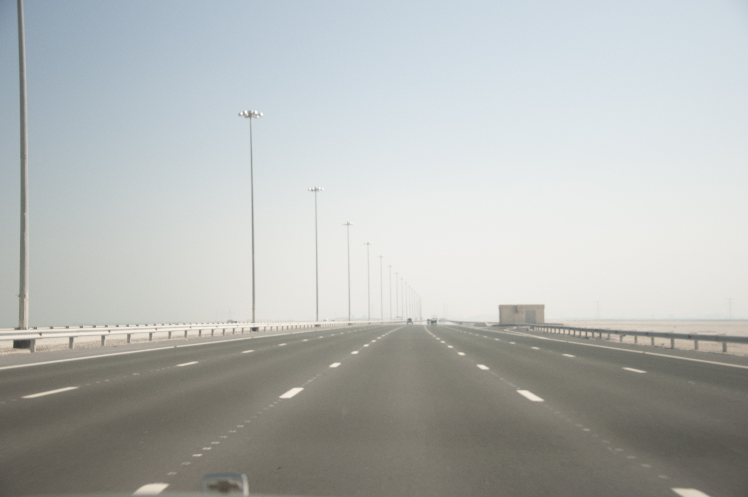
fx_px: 1058
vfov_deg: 26.4
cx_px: 374
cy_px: 248
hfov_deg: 38.9
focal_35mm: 51
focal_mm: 34
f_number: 5
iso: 100
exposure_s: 1/250
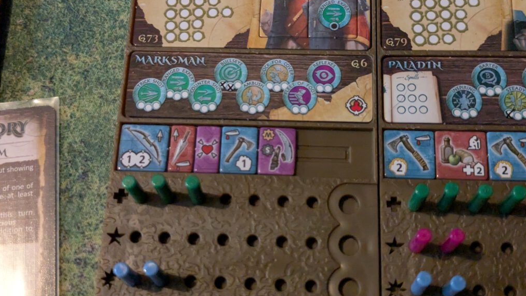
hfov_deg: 39.2
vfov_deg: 22.6
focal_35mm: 53
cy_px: 107
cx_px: 265
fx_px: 739
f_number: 1.85
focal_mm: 6.81
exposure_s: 1/116
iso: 1313
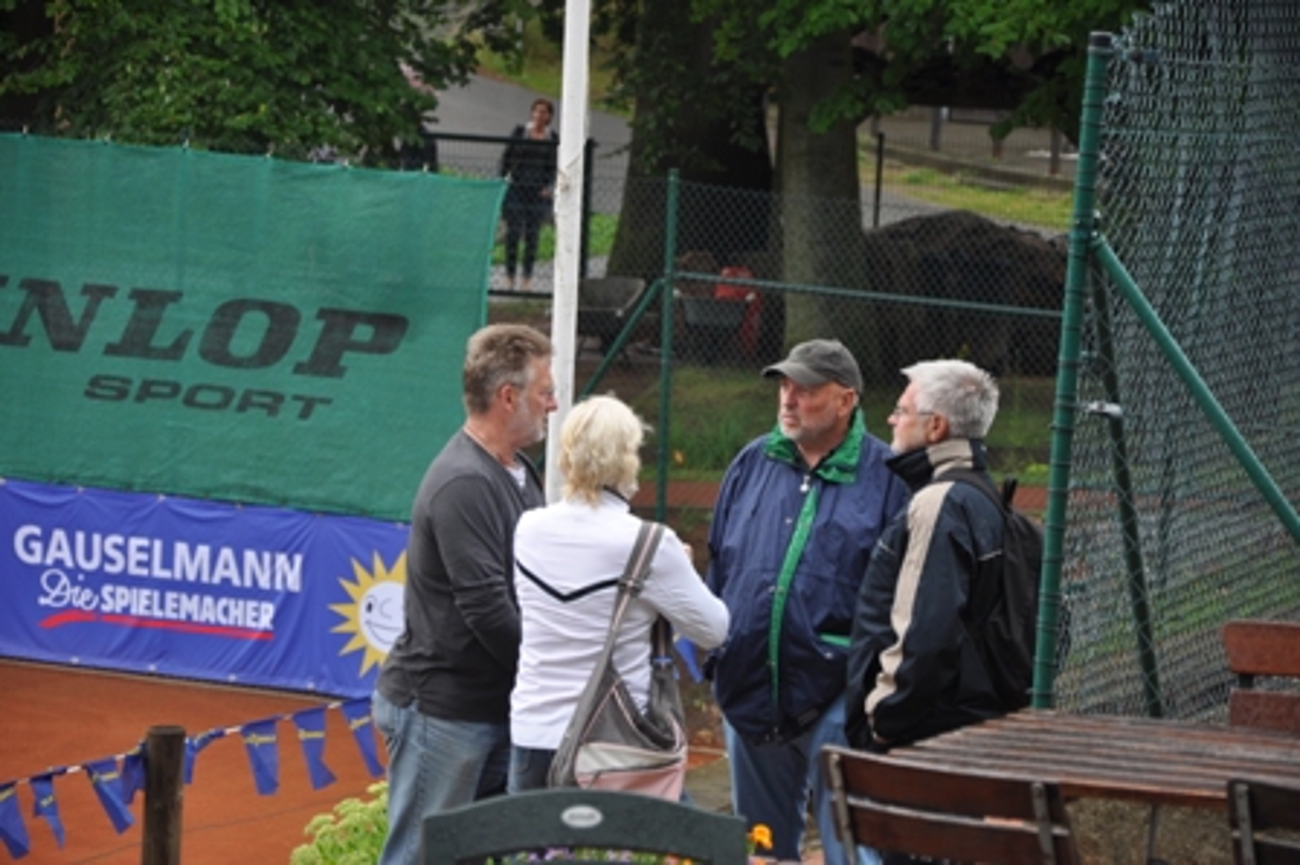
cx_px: 650
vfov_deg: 8.7
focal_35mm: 158
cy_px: 432
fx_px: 5683
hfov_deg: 13.0
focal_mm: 105
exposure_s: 1/125
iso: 220
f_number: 5.6
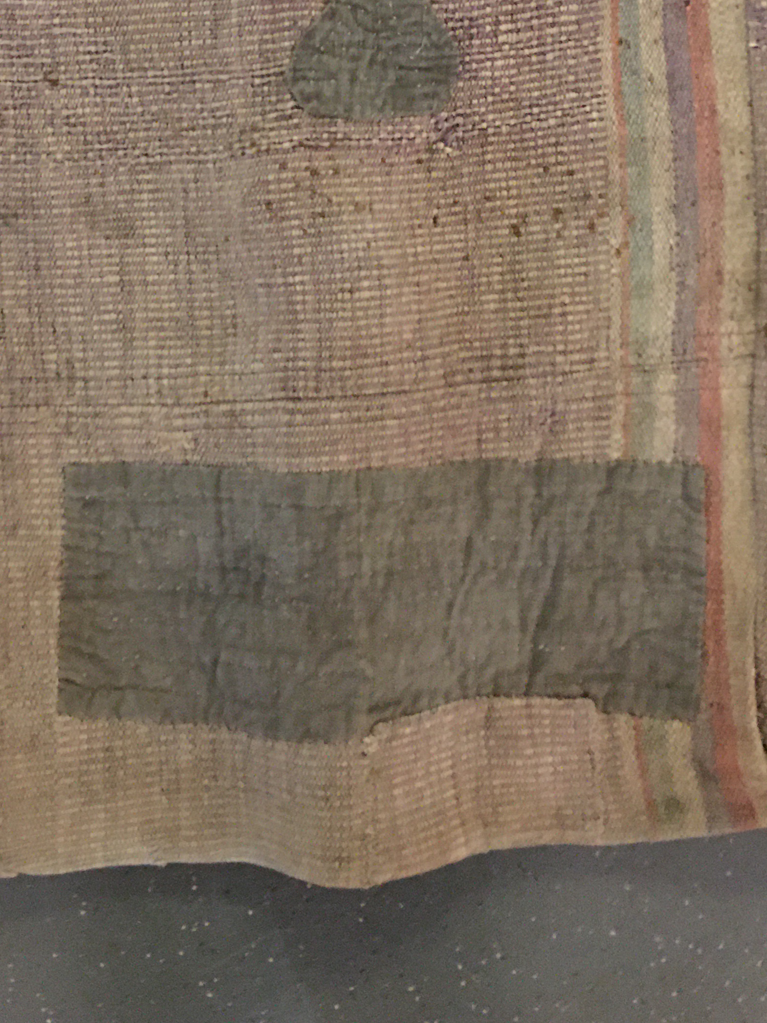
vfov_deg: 32.4
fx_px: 1654
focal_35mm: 56
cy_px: 71
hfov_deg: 26.0
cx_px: 273
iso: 125
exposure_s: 1/4
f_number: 2.2
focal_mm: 4.15
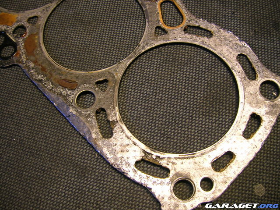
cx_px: 140
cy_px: 105
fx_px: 275
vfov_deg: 41.7
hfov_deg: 54.0
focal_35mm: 34
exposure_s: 1/4.1
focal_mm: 5.7
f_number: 2.9
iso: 50
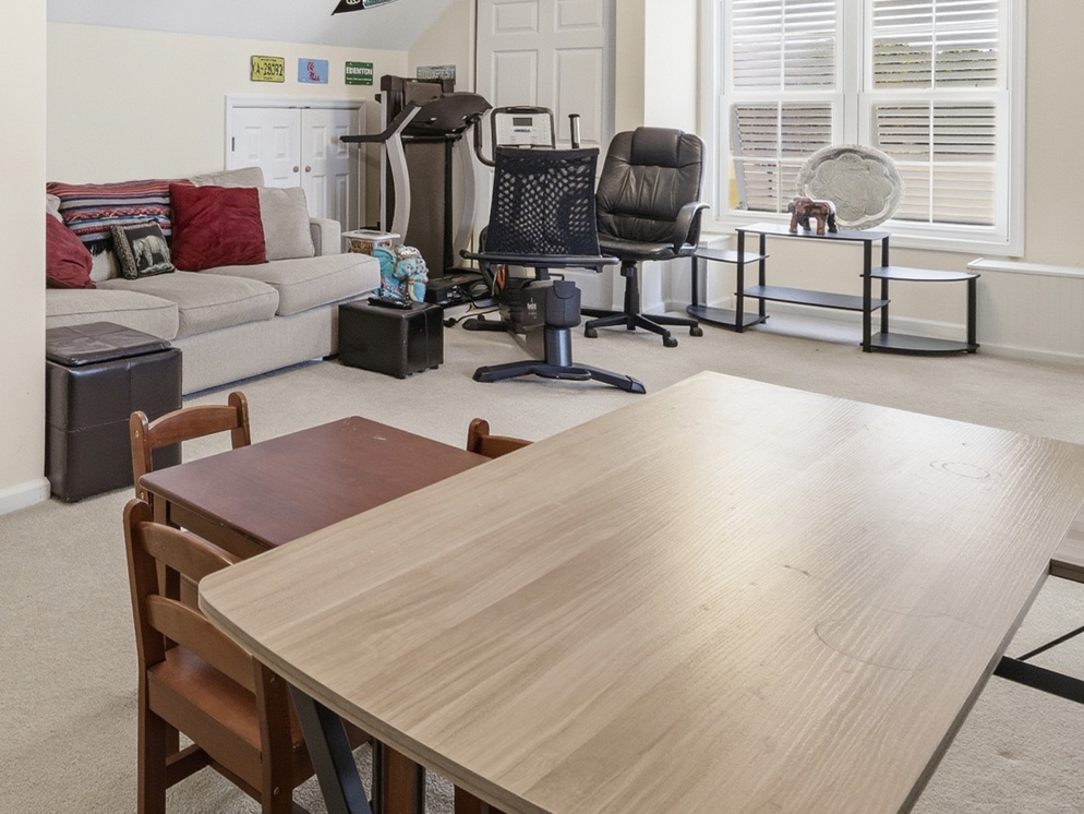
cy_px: 128
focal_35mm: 29
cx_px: 133
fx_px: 908
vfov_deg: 45.1
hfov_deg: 54.6
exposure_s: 1/80
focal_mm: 12
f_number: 9
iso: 250
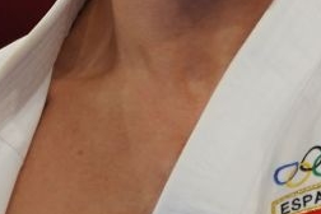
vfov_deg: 0.5
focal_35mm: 2861
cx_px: 256
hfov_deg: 0.7
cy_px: -13
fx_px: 25509
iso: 800
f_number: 5.6
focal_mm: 400
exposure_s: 1/500
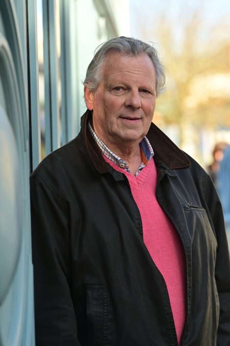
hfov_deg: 9.8
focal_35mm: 140
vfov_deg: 14.7
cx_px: 115
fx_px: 1344
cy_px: 173
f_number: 4.5
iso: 500
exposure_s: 1/1250
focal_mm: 140
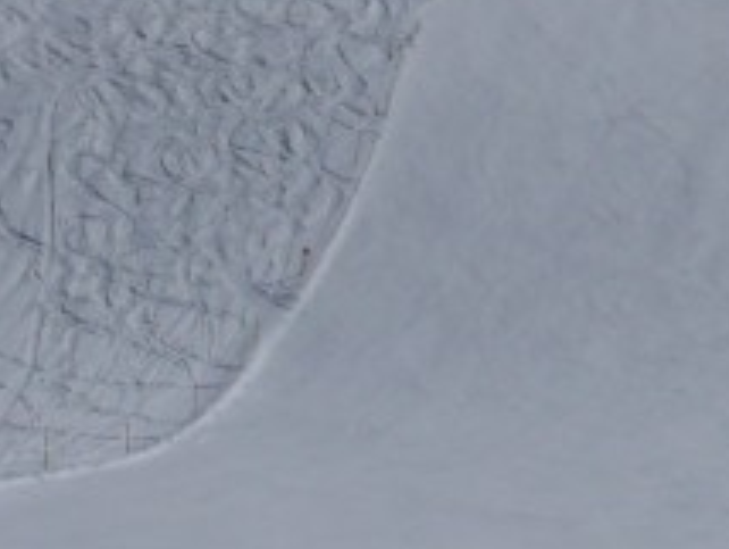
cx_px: 1298
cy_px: -61
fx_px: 5819
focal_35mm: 276
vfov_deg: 5.4
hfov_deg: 7.0
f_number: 11
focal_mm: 15.6
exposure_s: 1/1000
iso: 100
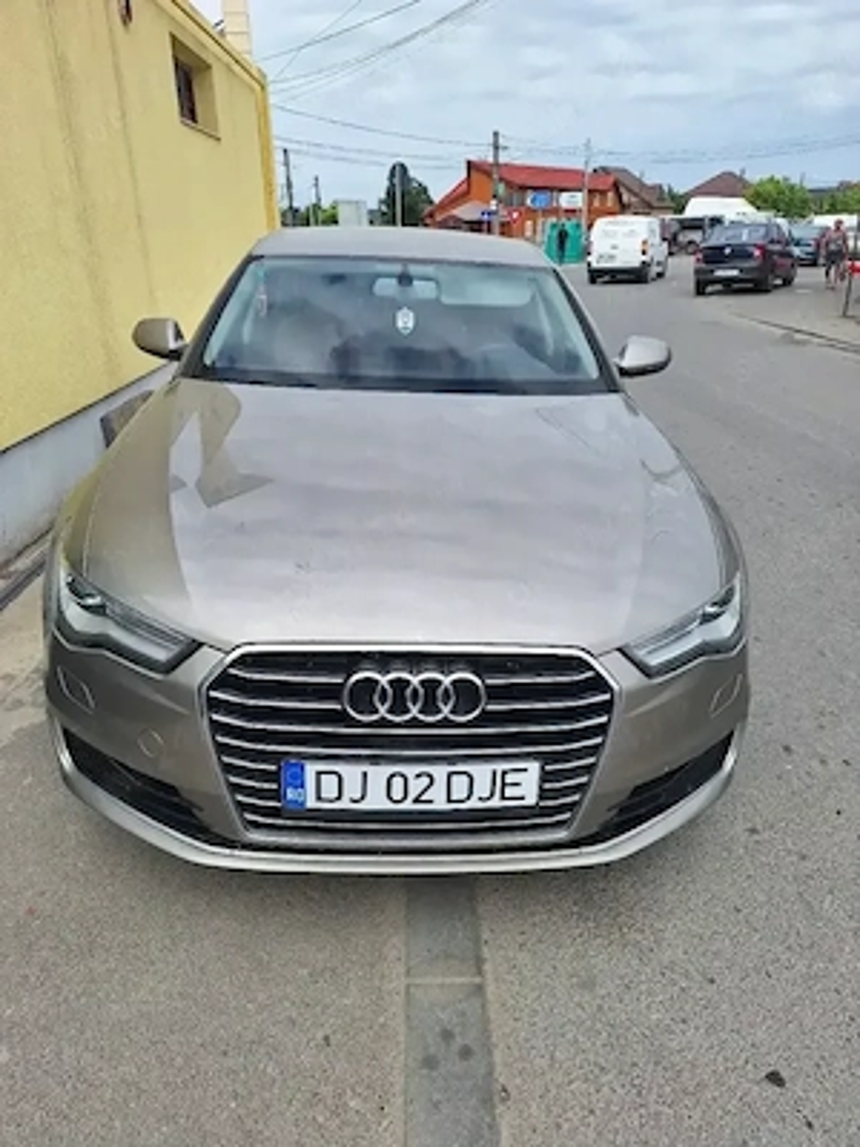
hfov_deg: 58.9
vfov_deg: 73.9
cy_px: 574
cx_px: 430
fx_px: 762
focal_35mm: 23
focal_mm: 5.54
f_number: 1.8
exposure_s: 1/2000
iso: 40
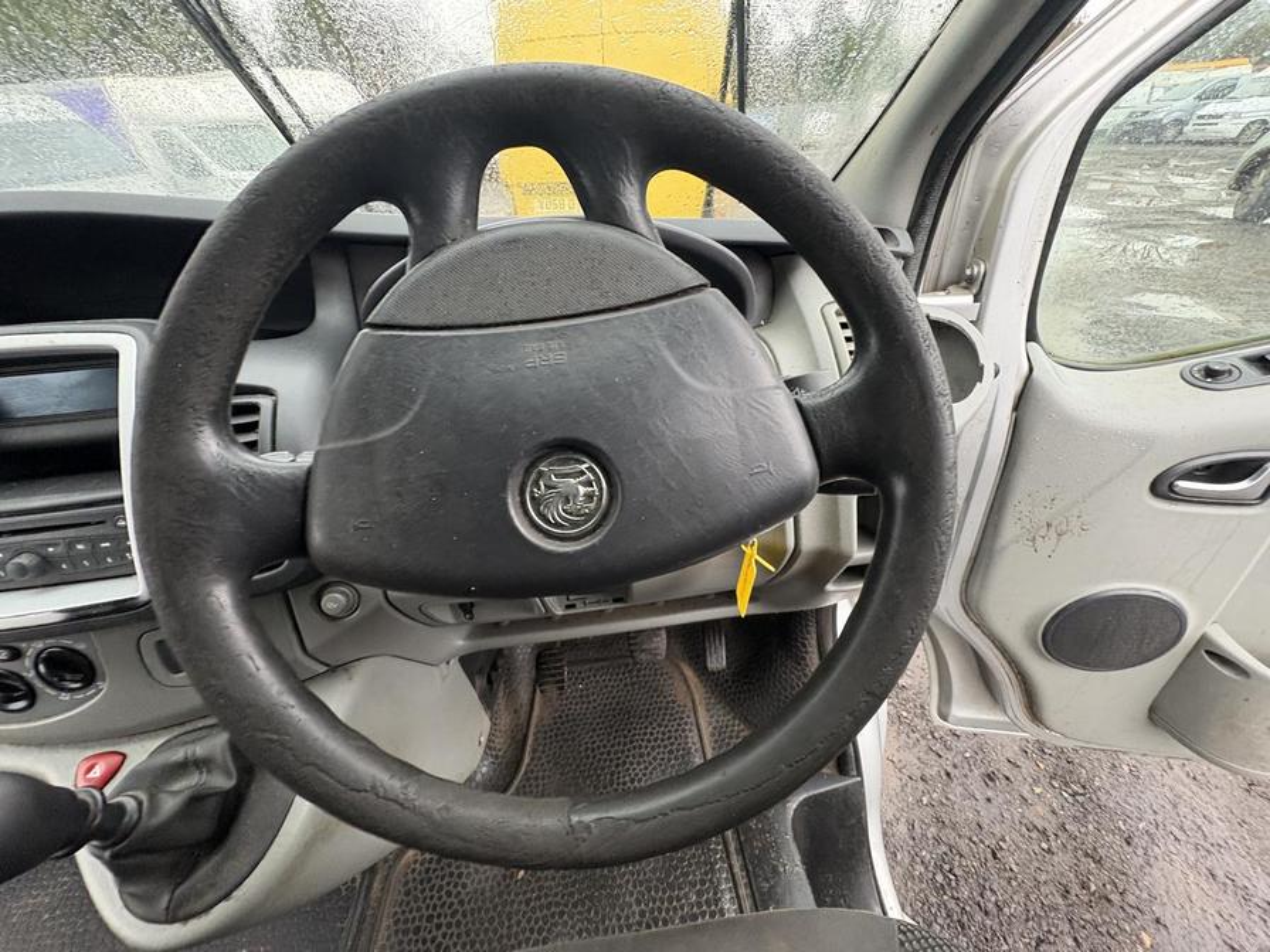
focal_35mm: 14
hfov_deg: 102.1
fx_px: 514
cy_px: 476
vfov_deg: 85.7
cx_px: 635
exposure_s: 1/60
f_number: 2.2
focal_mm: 2.22
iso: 400
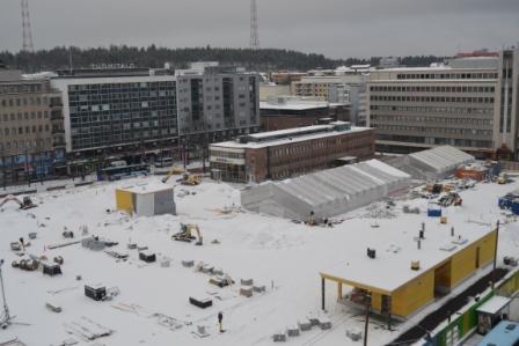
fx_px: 562
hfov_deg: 49.5
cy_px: 173
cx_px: 260
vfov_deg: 34.2
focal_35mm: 39
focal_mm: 26
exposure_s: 1/125
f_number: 5.6
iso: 100
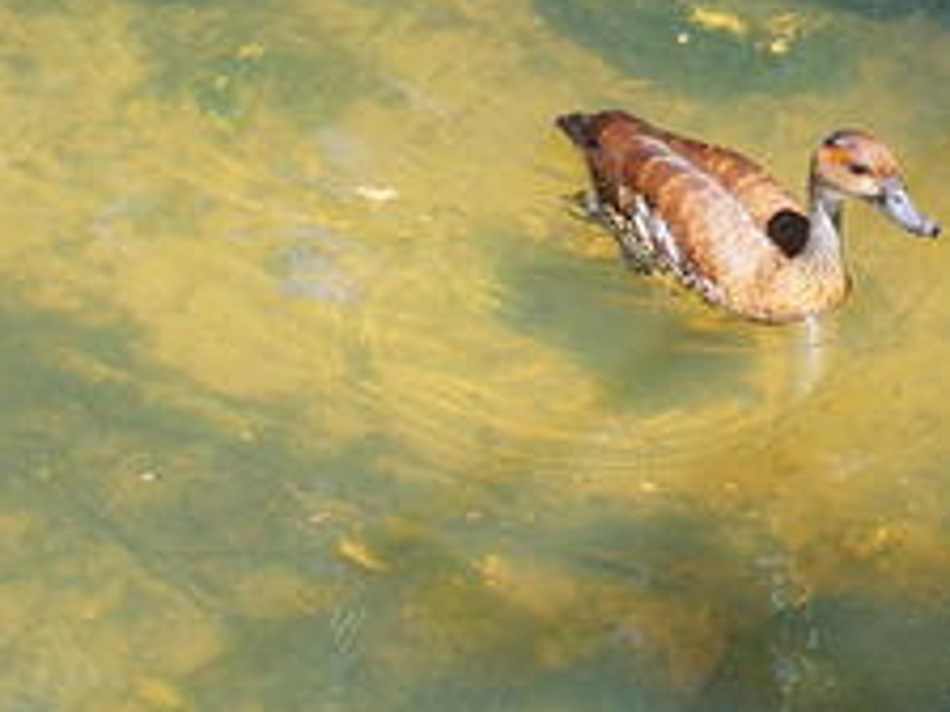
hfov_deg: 14.4
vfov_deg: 10.9
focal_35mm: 136
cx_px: 840
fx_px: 3732
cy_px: 170
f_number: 3.5
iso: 100
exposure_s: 1/250
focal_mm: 16.1
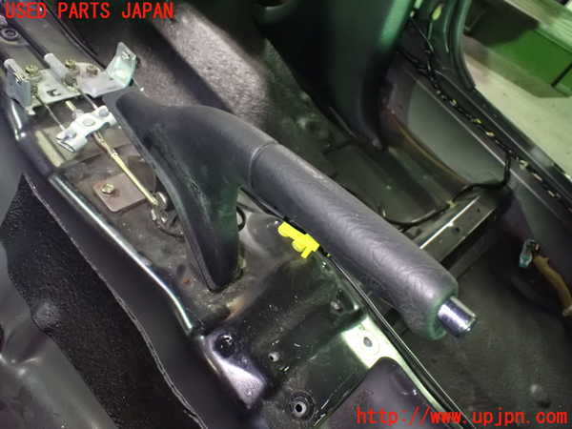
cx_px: 286
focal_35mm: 30
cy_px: 214
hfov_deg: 60.0
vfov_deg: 46.8
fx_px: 496
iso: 1600
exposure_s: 1/30
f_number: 2.3
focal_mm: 5.4
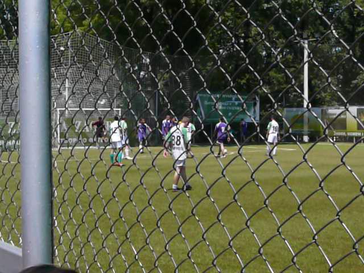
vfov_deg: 24.8
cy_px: 136
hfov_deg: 32.7
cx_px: 182
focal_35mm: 59
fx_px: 620
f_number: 5.6
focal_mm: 8.7
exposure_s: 1/2000
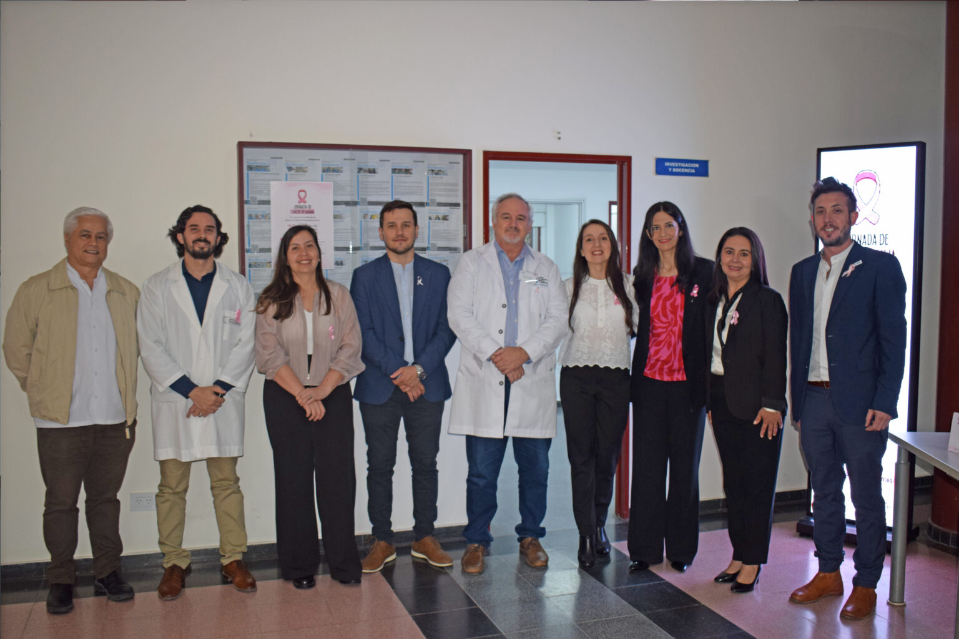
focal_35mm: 40
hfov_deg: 47.9
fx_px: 1079
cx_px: 480
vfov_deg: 33.0
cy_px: 320
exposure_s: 1/125
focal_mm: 27
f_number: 5.6
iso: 800
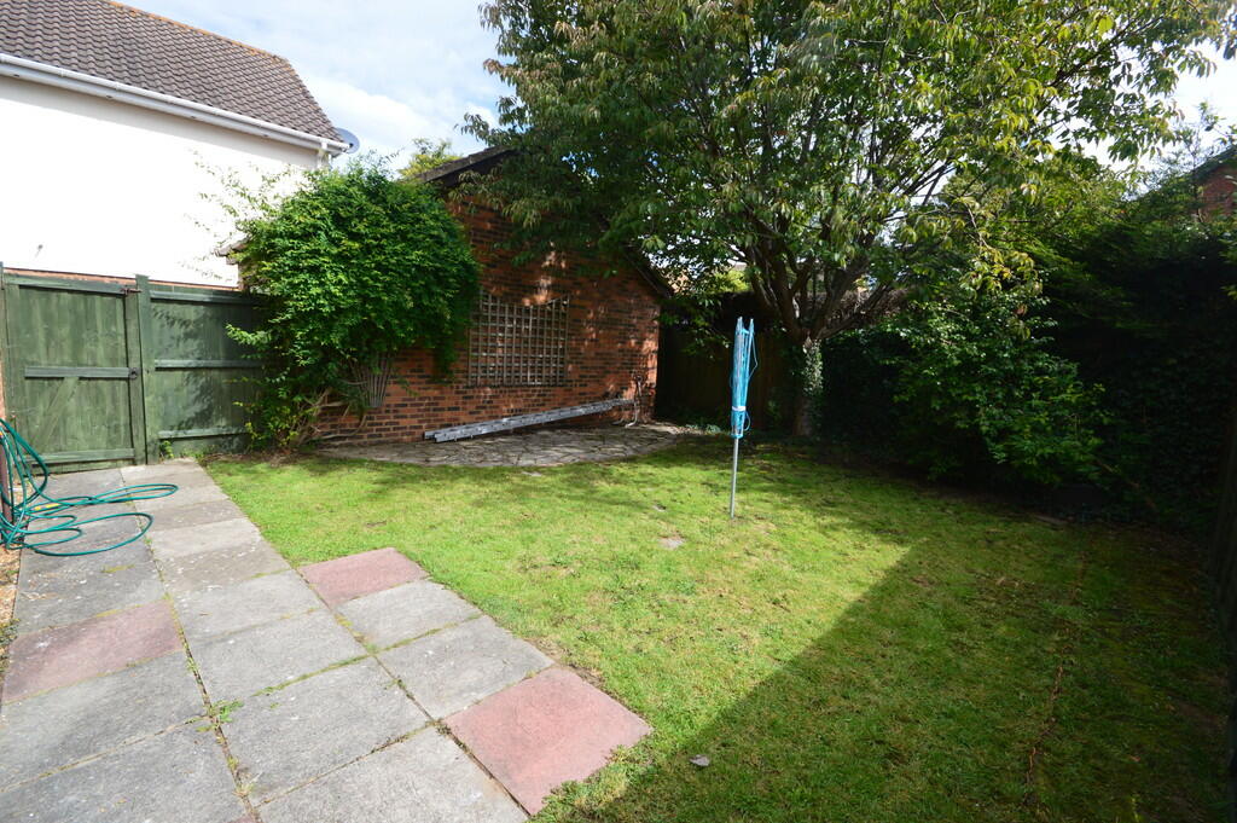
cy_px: 412
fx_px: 515
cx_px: 618
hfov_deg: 100.4
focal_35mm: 15
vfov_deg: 77.2
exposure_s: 1/250
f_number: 10
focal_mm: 10
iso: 400
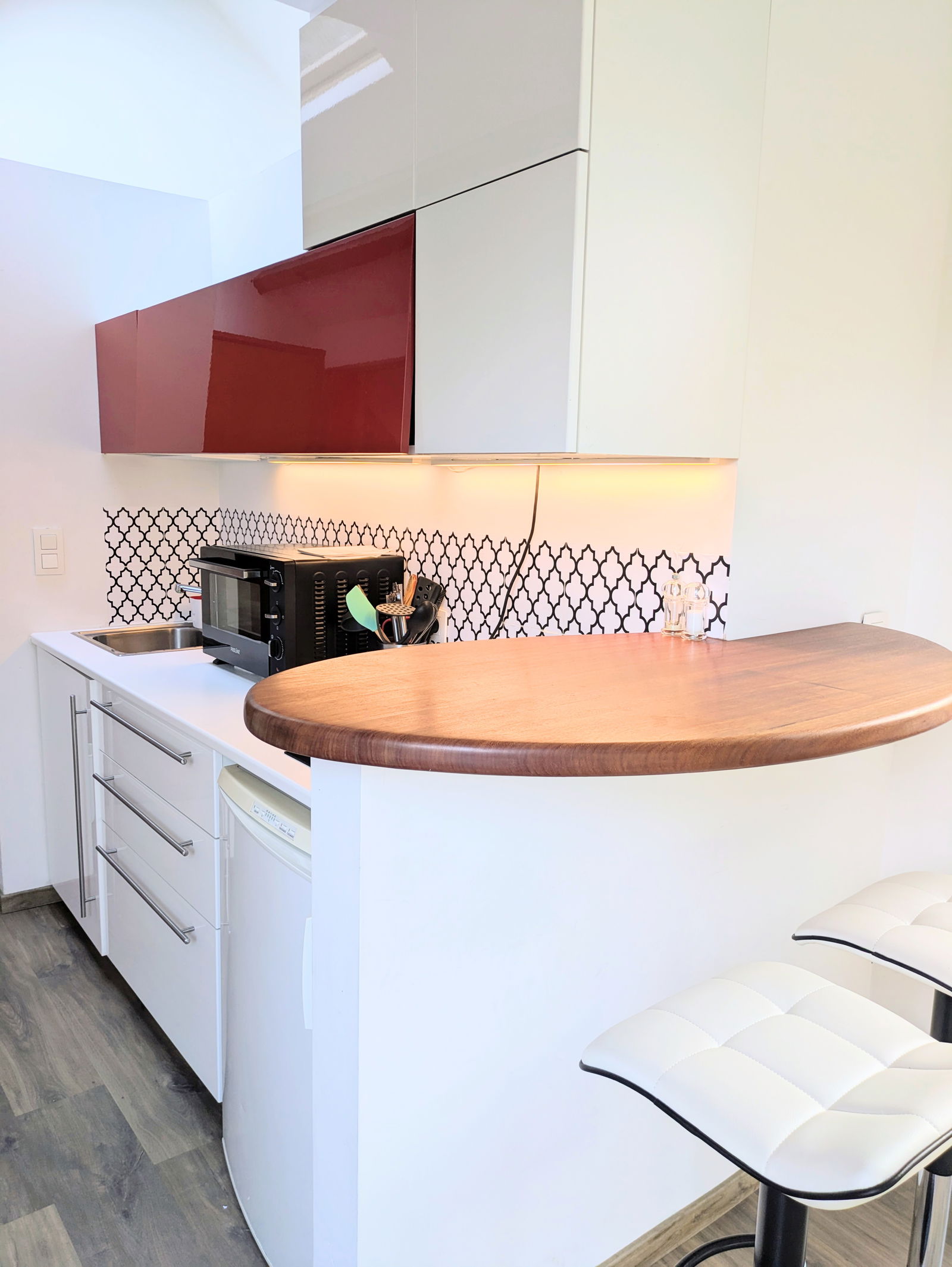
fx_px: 916
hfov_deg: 54.9
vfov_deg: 69.4
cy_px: 634
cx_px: 476
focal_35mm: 25
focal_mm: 5.43
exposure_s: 1/100
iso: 54
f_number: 1.89
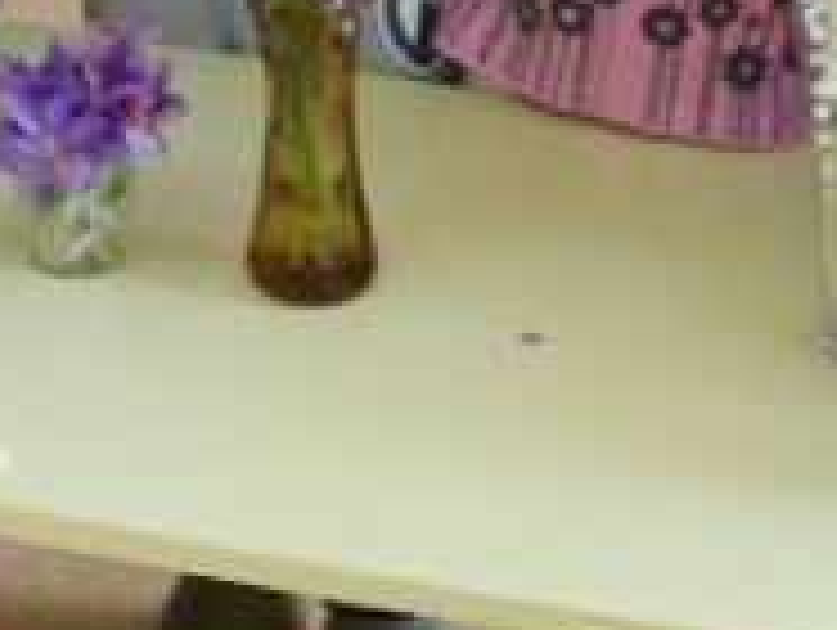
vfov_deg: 9.0
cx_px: 126
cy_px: -477
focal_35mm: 159
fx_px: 3850
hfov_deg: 12.3
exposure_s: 1/50
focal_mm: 6.2
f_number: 2.8
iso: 216
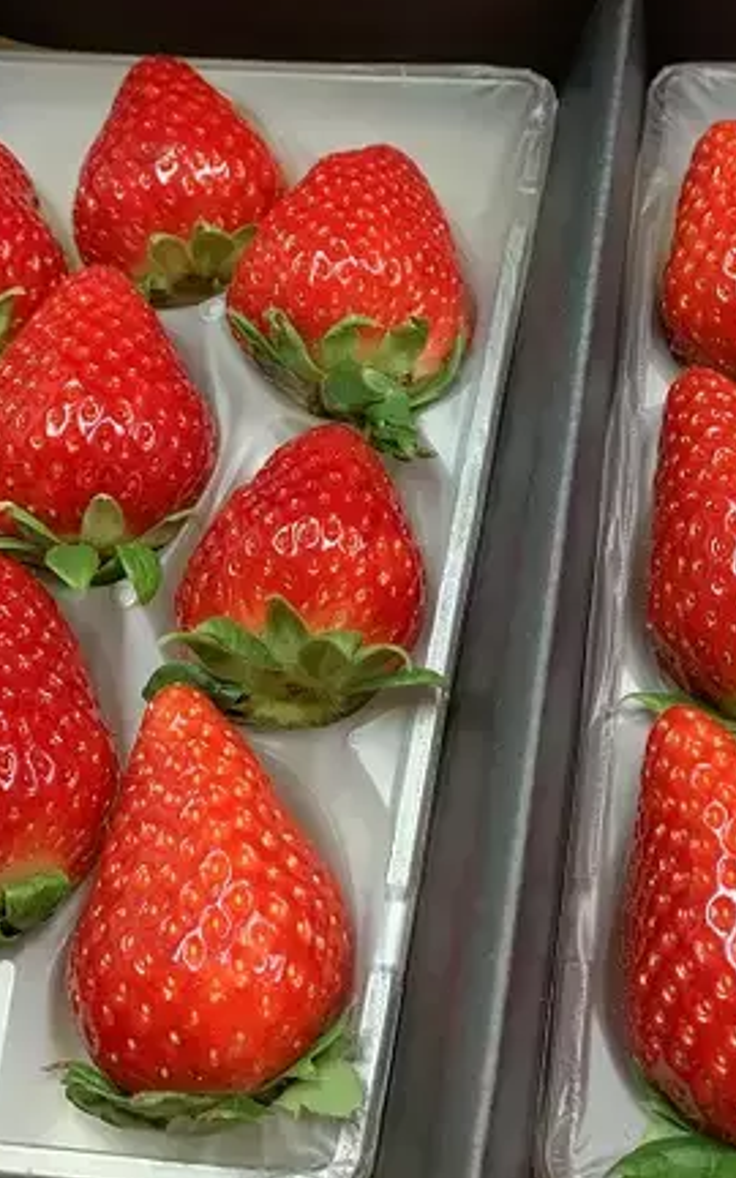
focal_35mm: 51
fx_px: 1637
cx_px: 635
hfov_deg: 24.7
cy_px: 229
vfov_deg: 38.1
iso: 400
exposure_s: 1/30
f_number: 1.8
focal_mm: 4.25
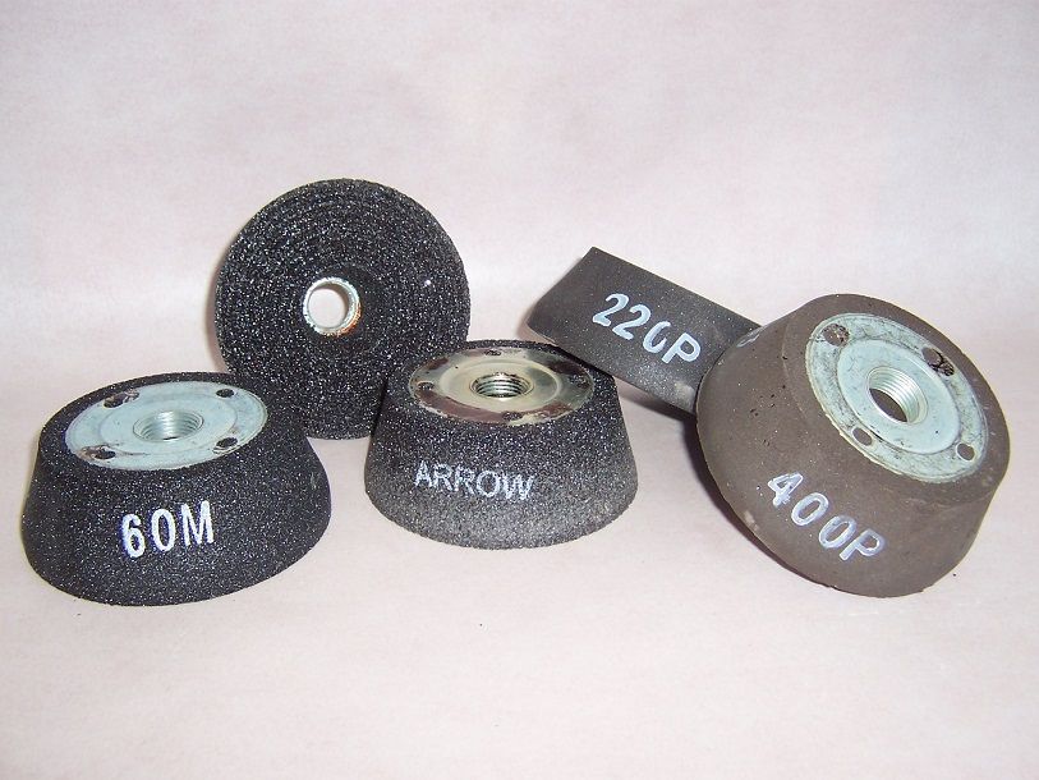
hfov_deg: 51.3
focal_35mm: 36
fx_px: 1081
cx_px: 520
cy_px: 390
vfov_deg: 39.7
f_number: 2.8
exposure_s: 1/60
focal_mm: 5.6
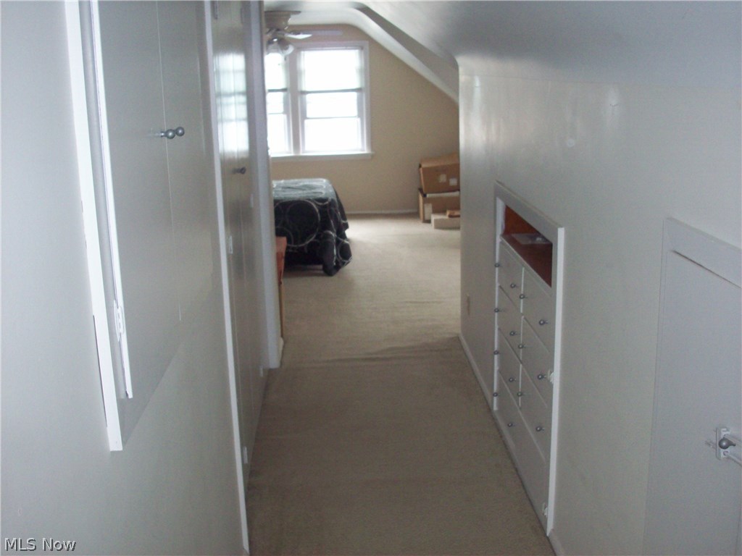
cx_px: 371
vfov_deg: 38.7
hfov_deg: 50.1
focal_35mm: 37
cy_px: 278
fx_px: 793
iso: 160
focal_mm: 6.2
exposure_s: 1/45
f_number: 2.8
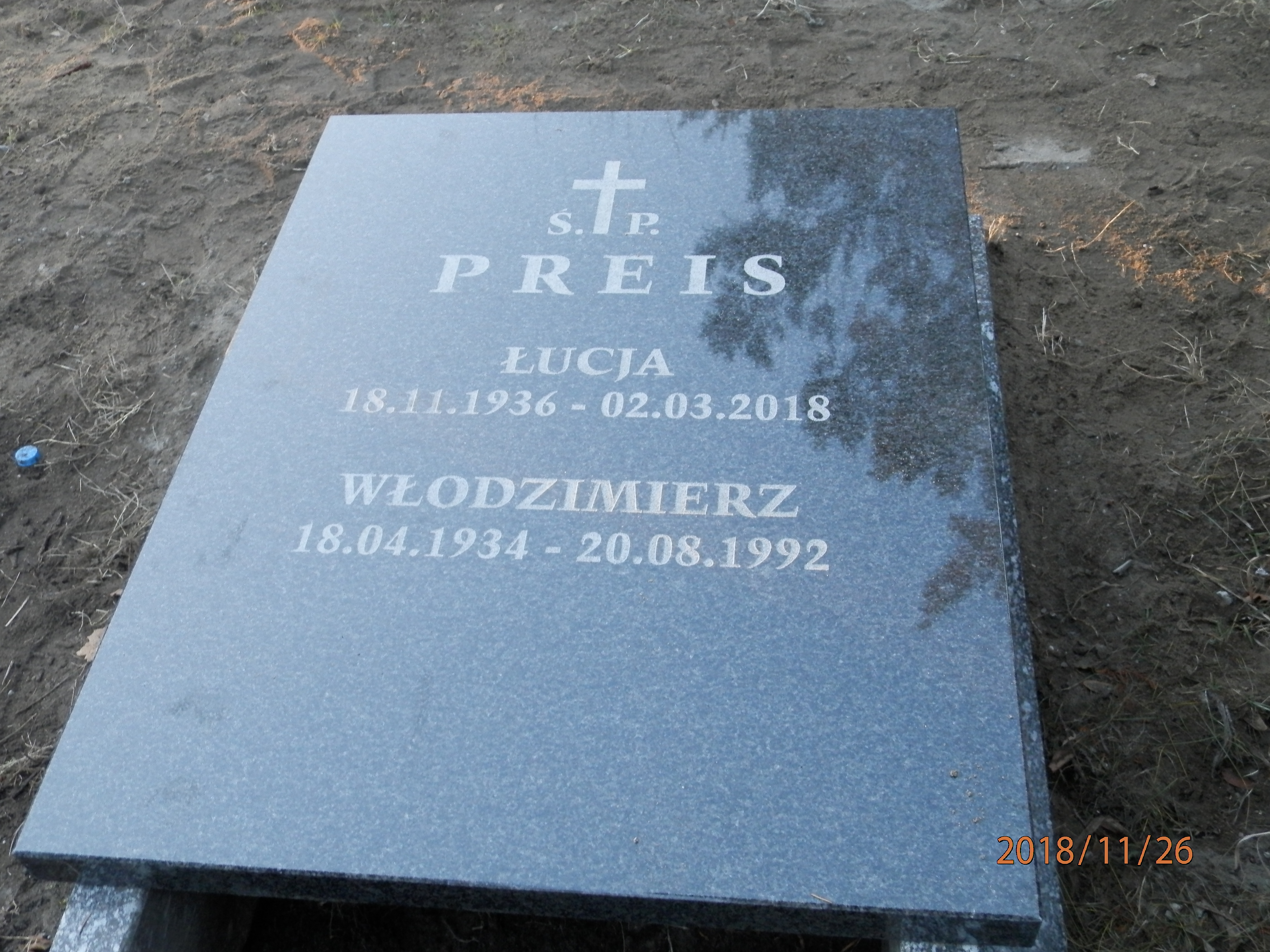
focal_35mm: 34
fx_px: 1247
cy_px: 476
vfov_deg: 41.8
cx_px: 635
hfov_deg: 54.0
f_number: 3.3
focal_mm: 6.1
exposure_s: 1/30
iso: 200
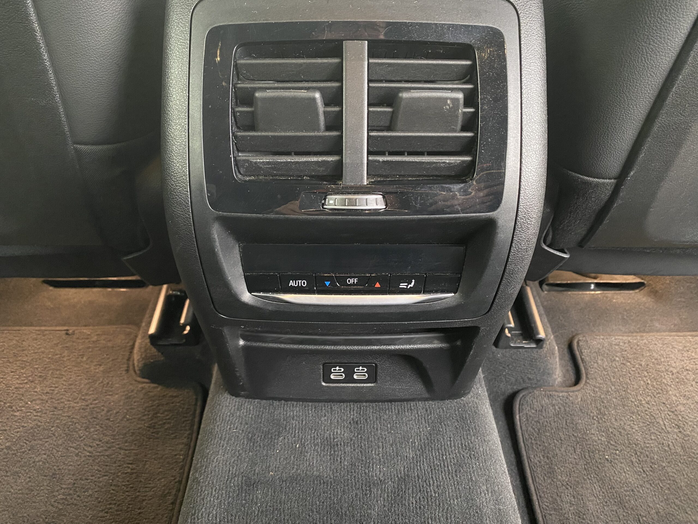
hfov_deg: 67.3
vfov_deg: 53.1
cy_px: 262
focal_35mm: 26
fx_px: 524
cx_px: 349
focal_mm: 4.25
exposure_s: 1/27
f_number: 1.8
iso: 800
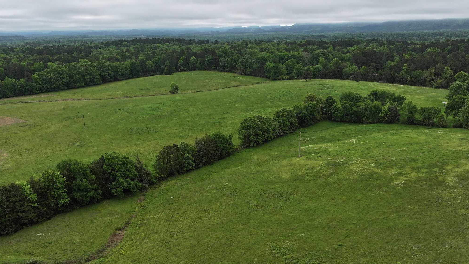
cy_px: 194
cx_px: 211
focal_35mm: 40
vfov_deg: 29.3
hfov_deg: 50.4
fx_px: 497
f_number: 2.8
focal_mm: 12.29
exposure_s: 1/1600
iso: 110
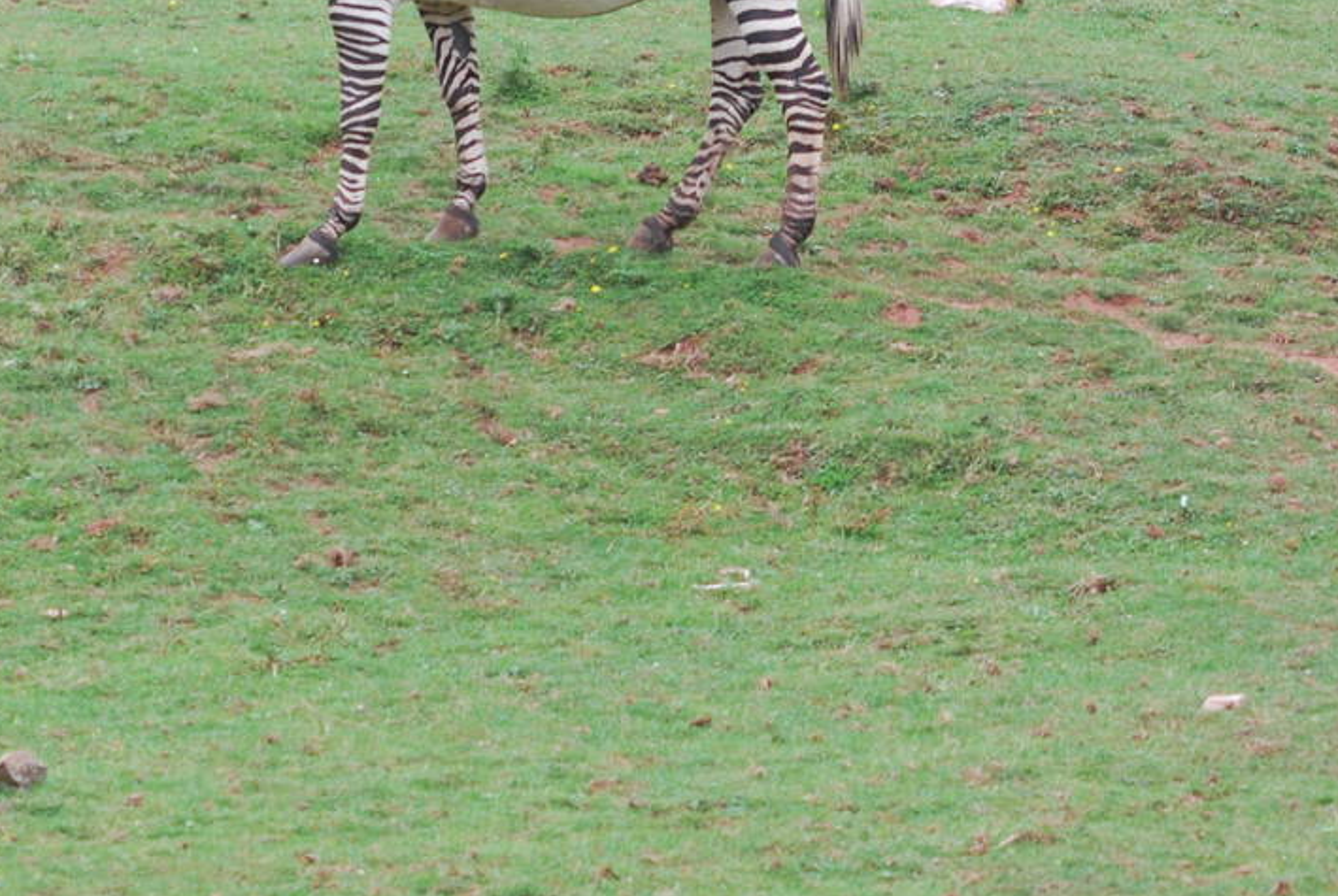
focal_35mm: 264
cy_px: 161
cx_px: -164
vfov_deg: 5.2
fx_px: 9826
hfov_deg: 7.7
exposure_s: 1/125
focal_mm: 78
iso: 200
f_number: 7.1
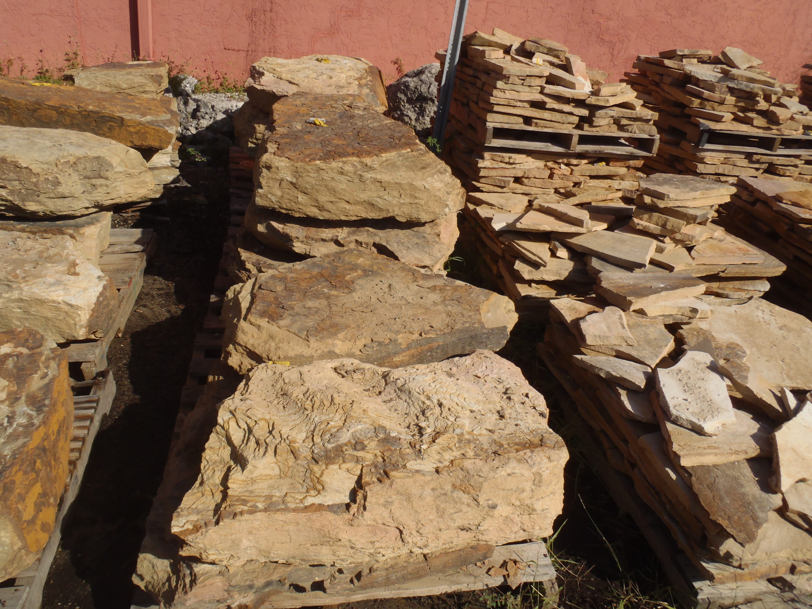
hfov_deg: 63.4
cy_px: 304
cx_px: 406
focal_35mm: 28
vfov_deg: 49.7
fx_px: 657
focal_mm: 5
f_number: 3.9
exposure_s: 1/1000
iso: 80
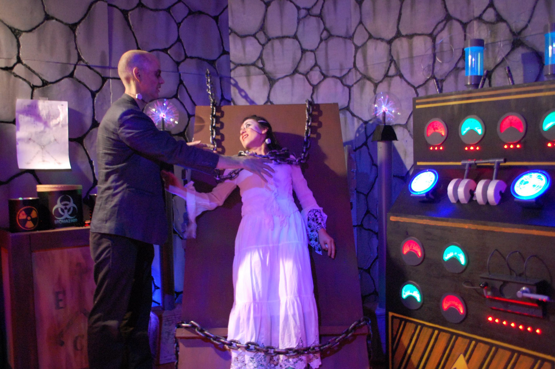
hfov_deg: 57.3
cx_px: 278
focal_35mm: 33
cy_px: 184
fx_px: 508
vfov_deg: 39.9
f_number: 4
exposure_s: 1/2
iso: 1600
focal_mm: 22
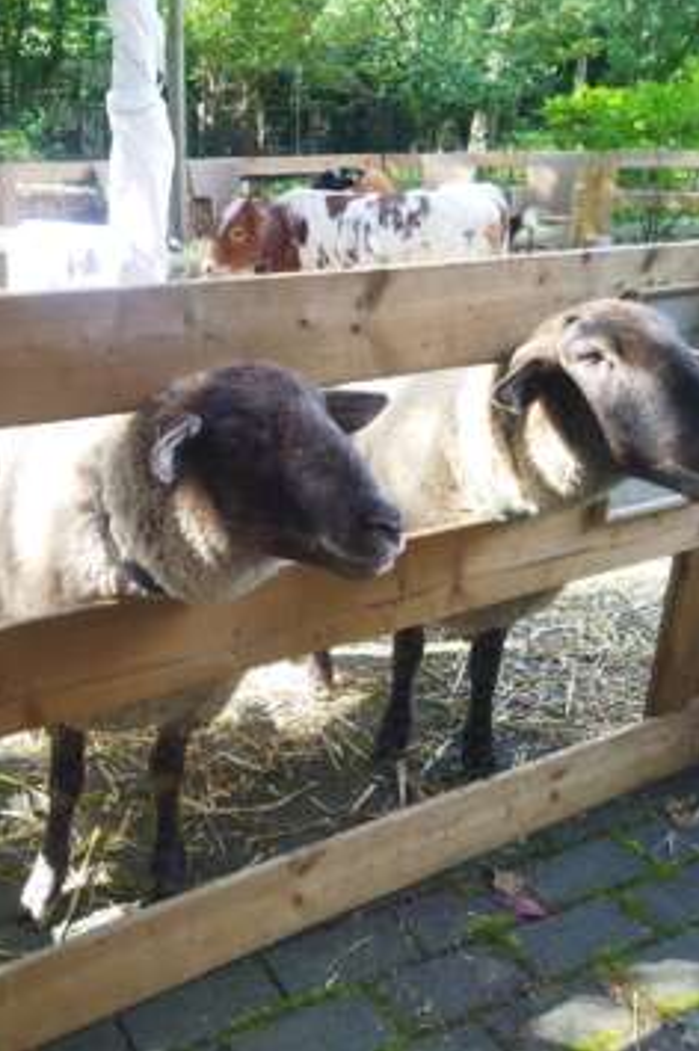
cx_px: 184
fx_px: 1109
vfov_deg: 50.7
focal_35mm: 38
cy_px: 521
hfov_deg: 34.3
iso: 99
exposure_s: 1/153
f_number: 1.79
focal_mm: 4.71
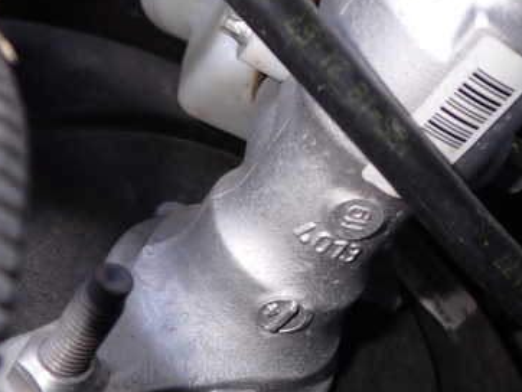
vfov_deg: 27.5
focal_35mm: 53
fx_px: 800
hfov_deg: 35.8
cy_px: 212
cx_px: 345
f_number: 7.1
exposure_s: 1/30
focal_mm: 5.79
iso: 200
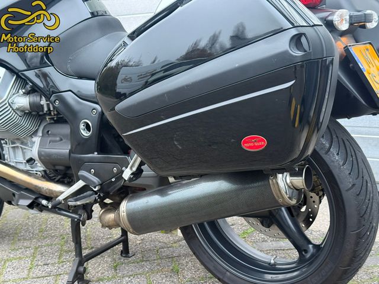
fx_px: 526
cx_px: 190
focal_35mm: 48
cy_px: 142
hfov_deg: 39.7
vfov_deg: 30.3
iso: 250
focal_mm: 6.76
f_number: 1.78
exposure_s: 1/42
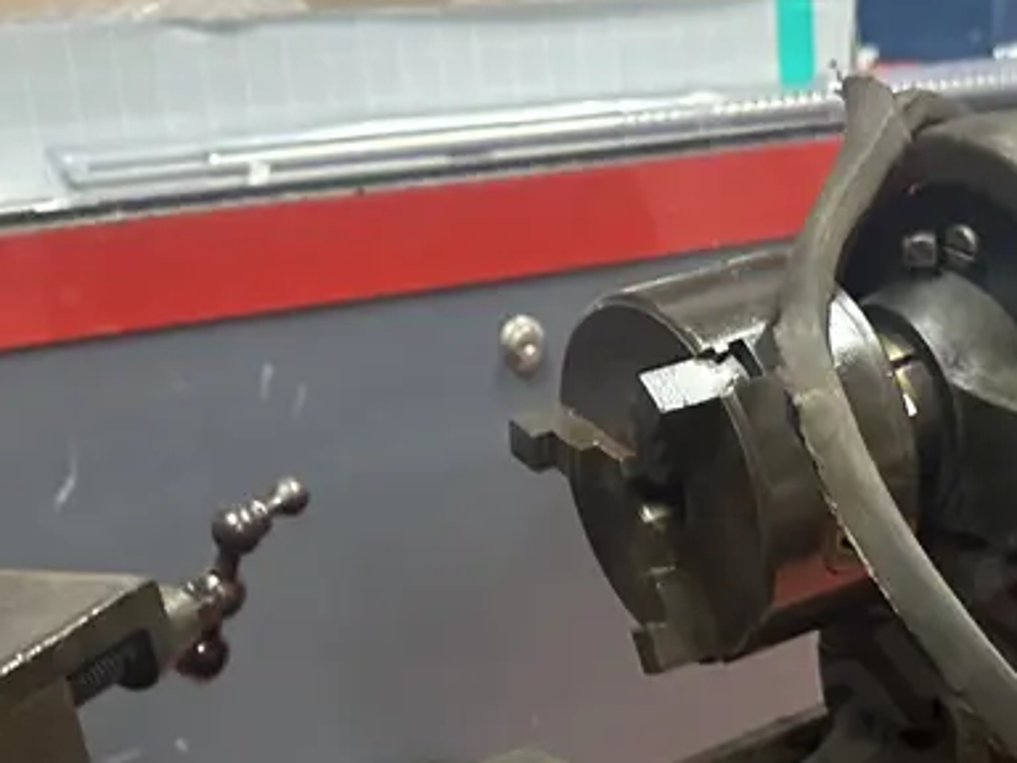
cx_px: 742
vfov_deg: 22.0
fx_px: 1880
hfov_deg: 29.9
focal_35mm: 64
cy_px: 789
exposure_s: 1/50
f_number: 1.78
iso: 800
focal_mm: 6.86
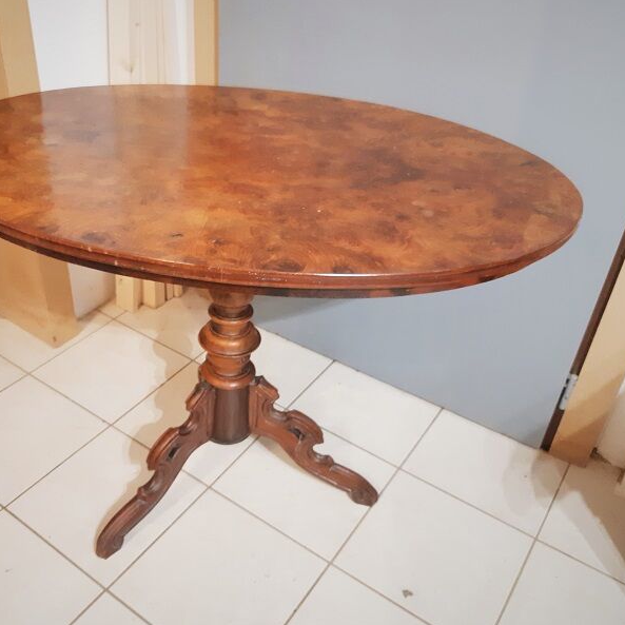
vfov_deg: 52.5
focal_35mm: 31
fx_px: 633
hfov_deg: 51.9
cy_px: 311
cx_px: 232
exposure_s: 1/25
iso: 250
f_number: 1.7
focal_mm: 3.93
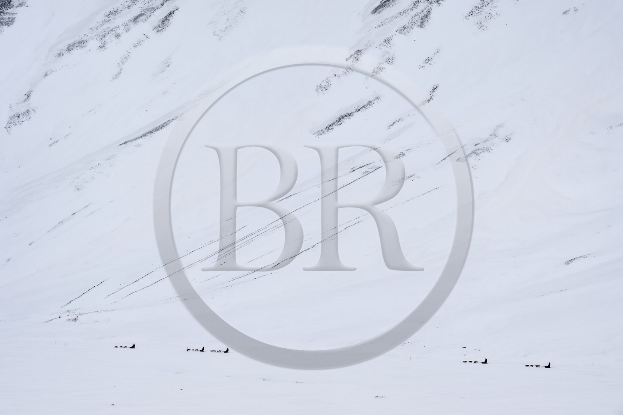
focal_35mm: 200
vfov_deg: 6.9
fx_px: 3458
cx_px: 312
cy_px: 208
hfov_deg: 10.3
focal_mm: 200
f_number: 7.1
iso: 400
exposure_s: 1/250
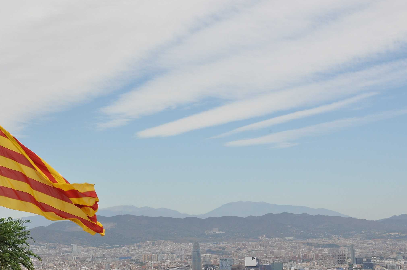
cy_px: 159
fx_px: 1163
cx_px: 193
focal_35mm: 103
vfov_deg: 13.3
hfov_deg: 19.8
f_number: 16
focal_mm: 58
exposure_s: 1/80
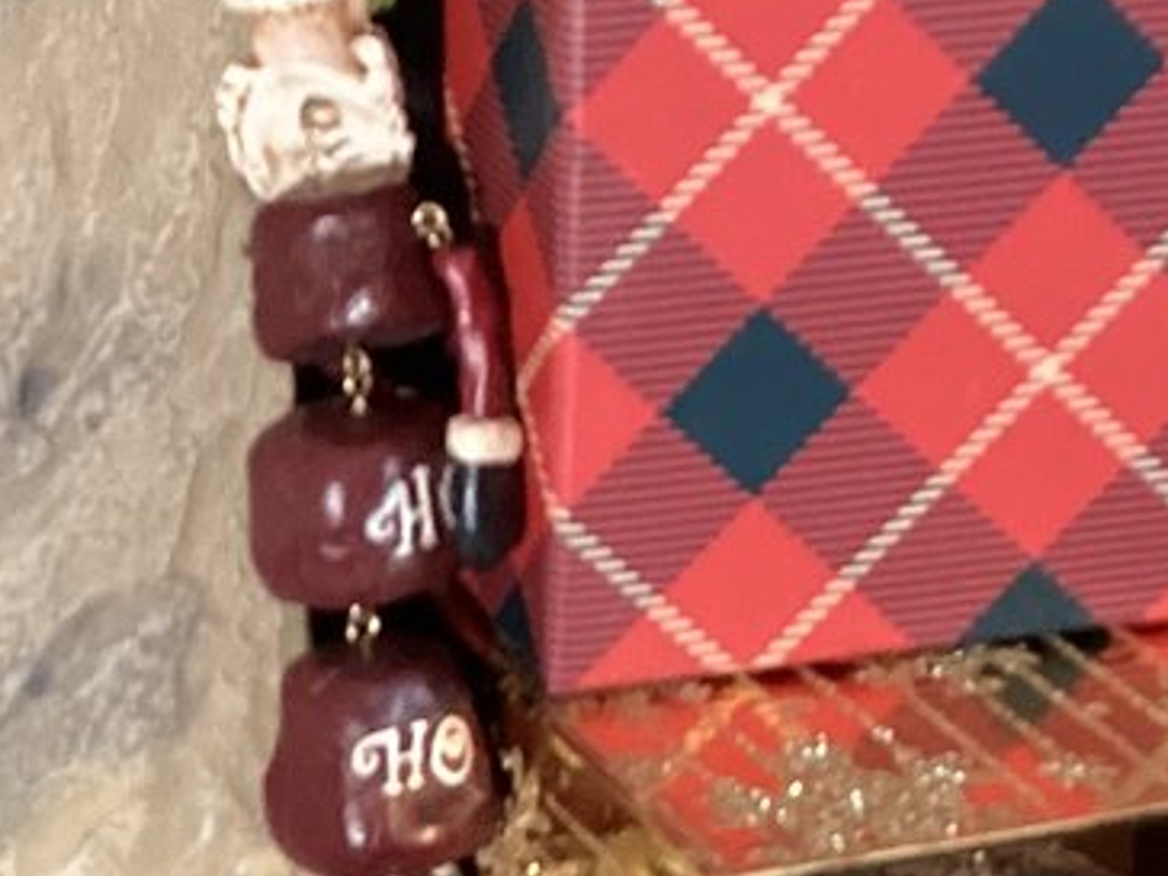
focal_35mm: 129
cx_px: 82
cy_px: 698
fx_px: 4353
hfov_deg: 15.1
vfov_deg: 11.5
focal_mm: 3.3
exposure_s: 1/50
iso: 250
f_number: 2.4
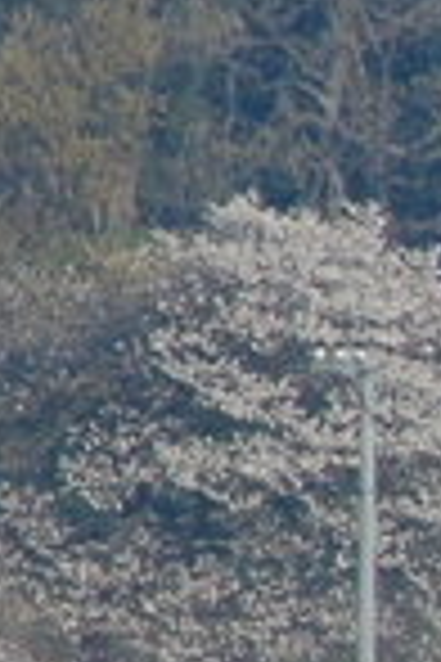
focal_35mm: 4371
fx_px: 80311
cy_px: 1004
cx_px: 2124
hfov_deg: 0.3
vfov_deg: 0.5
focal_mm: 420
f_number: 9
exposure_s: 1/320
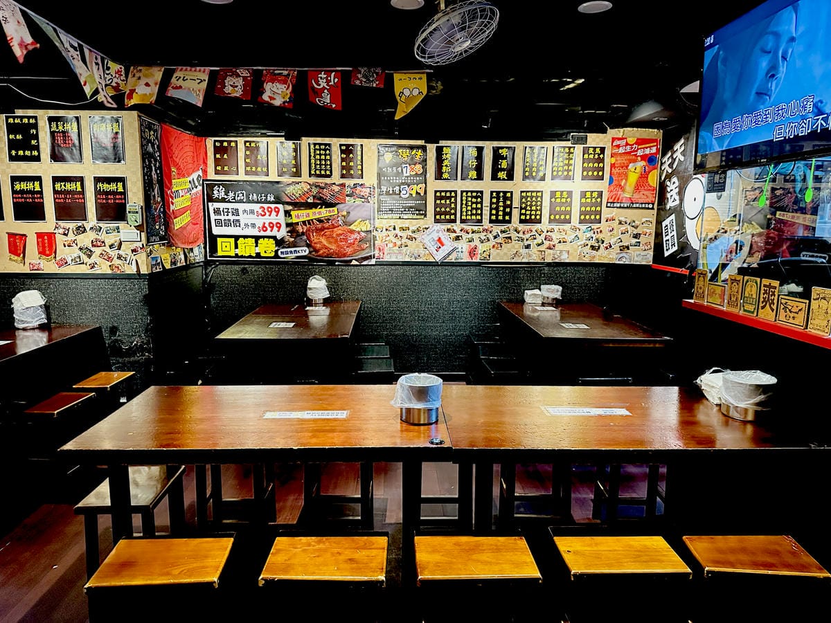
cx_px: 416
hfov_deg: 71.6
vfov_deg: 56.8
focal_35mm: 24
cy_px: 312
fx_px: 576
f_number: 1.78
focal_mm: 6.86
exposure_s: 1/40
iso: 1000
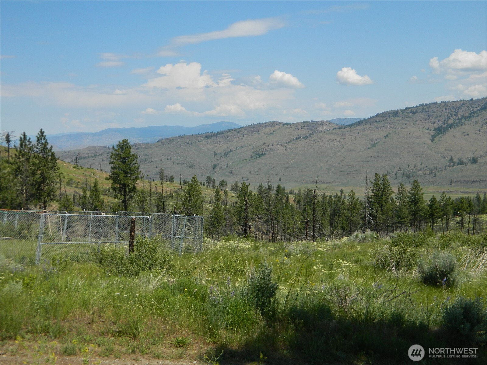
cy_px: 182
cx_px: 244
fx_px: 577
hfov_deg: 45.8
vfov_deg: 35.1
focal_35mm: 41
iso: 80
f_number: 9.8
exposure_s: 1/200
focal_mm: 7.3
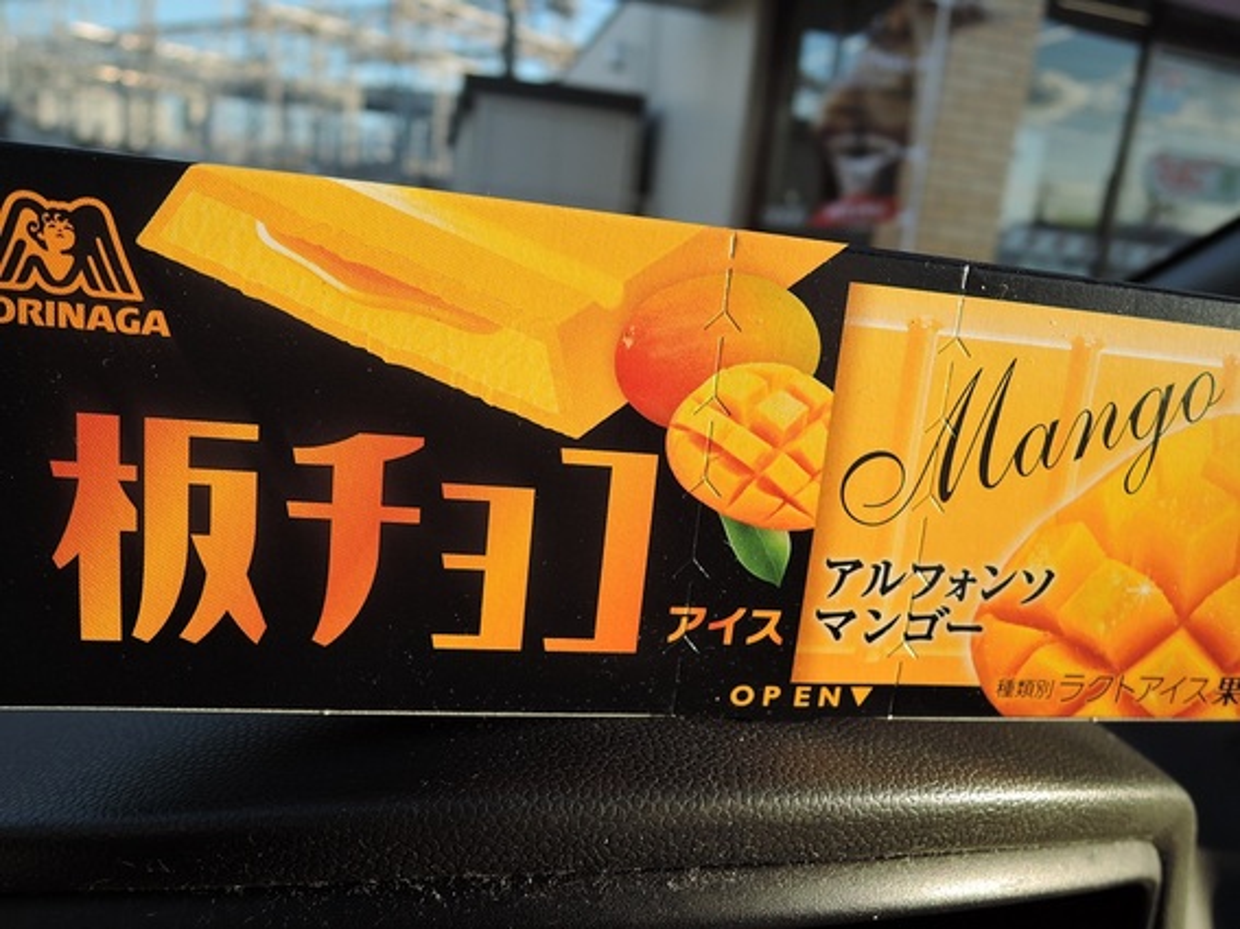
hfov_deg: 71.6
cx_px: 620
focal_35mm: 24
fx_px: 860
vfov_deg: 56.8
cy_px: 464
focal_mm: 5.1
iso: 80
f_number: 2.8
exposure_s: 1/320
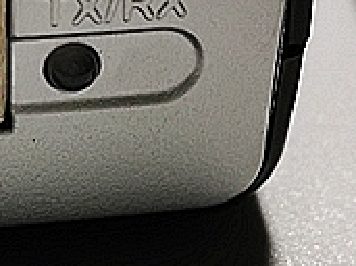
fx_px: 1357
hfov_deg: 14.9
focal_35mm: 132
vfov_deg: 11.2
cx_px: 97
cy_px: 202
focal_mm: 5.58
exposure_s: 1/50
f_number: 1.8
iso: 200
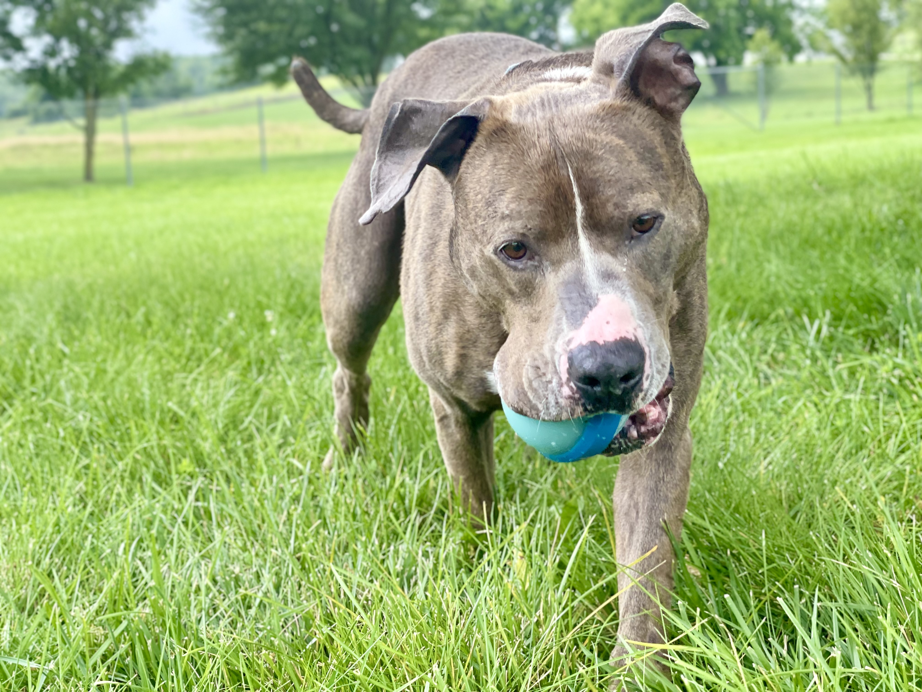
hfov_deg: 30.3
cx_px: 461
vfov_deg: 22.9
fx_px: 1705
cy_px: 346
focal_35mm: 64
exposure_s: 1/298
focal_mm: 7.5
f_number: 2.2
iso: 25
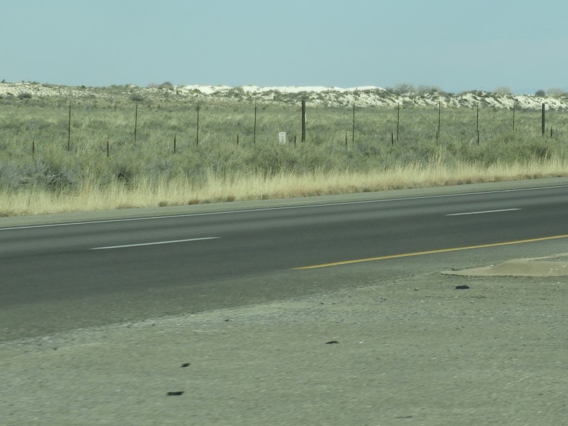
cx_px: 323
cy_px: 166
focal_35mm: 245
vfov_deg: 6.1
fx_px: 4019
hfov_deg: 8.1
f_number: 5.2
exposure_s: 1/640
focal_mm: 26.9
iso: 100
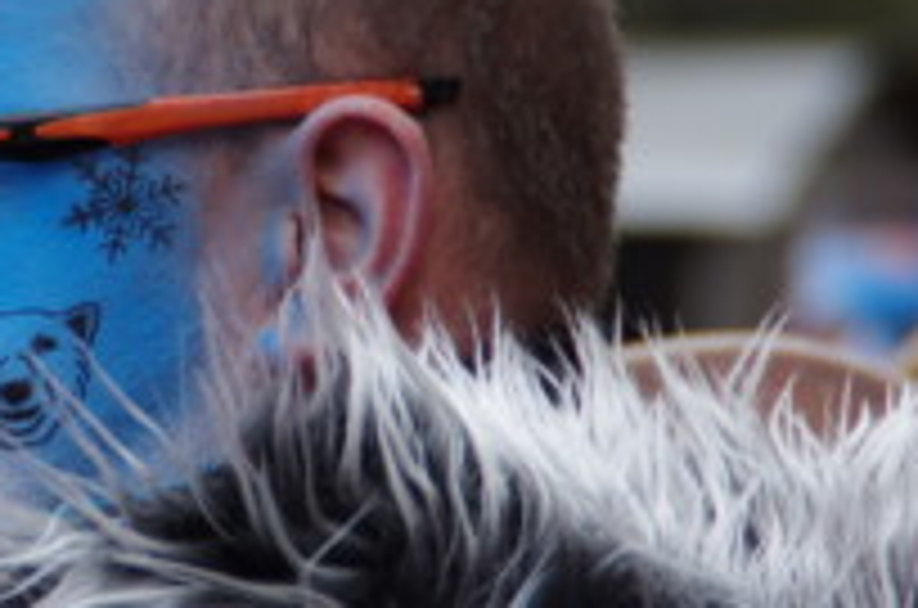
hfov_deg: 2.8
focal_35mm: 737
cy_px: 272
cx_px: 45
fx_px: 18750
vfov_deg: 1.9
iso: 800
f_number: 6.3
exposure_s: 1/250
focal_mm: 200
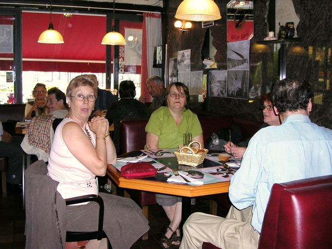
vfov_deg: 37.7
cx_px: 166
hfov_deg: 49.0
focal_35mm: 38
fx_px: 364
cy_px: 124
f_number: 2.8
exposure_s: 1/60.1
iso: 62
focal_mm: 5.8
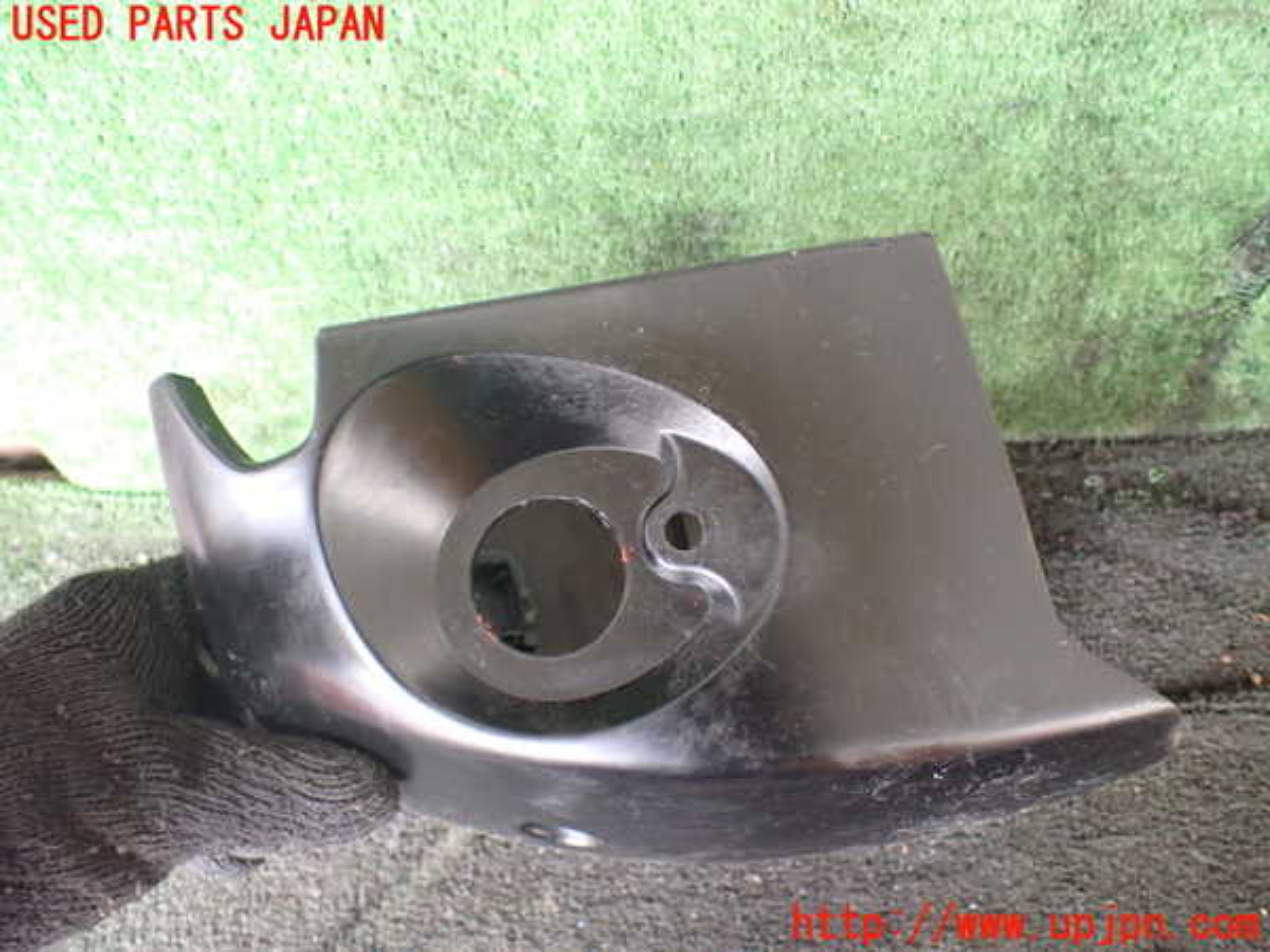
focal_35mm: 30
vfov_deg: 46.8
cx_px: 635
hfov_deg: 60.0
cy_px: 476
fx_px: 1101
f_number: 2.3
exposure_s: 1/50
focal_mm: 5.4
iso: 800
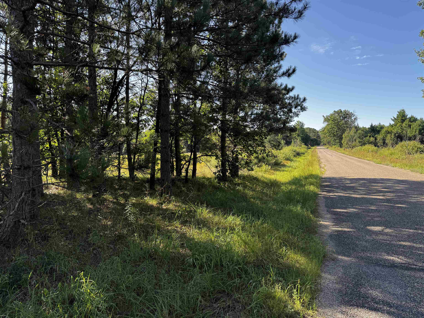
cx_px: 212
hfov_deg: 71.6
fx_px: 294
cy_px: 159
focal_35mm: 24
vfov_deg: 56.8
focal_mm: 6.76
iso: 80
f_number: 1.78
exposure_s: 1/621
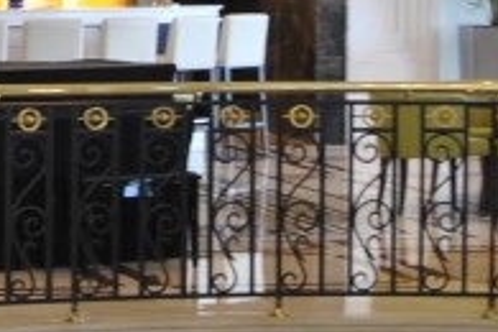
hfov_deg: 9.6
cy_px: 18
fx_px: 2932
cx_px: -101
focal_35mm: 212
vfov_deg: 6.5
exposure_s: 1/30
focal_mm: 24
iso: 220
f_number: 4.5
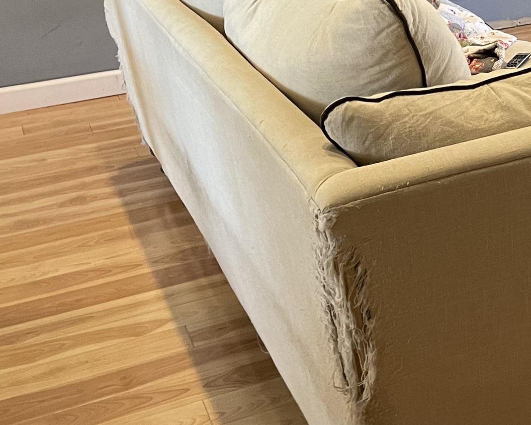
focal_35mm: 73
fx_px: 1147
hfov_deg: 23.7
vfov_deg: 19.9
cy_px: -66
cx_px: 646
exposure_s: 1/60
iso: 250
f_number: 1.6
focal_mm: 4.2
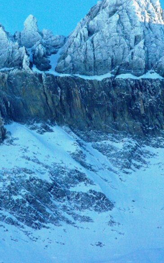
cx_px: 50
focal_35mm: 565
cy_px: 109
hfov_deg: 2.3
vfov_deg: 3.7
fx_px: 4041
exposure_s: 1/1500
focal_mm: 210
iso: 1600
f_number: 11
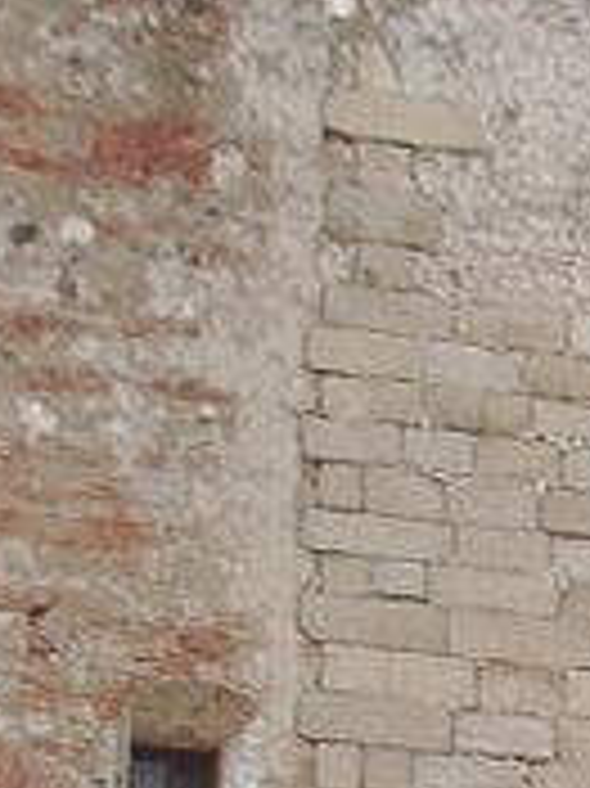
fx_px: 4664
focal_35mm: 205
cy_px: 968
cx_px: 982
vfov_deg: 9.5
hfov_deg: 7.1
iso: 50
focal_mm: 5.8
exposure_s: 1/100
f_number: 4.3
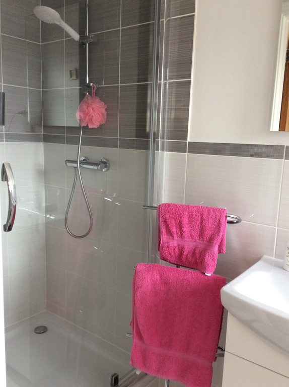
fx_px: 357
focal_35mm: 32
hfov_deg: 44.1
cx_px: 144
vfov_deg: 56.9
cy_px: 194
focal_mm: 3.3
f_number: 2.4
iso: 40
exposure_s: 1/25
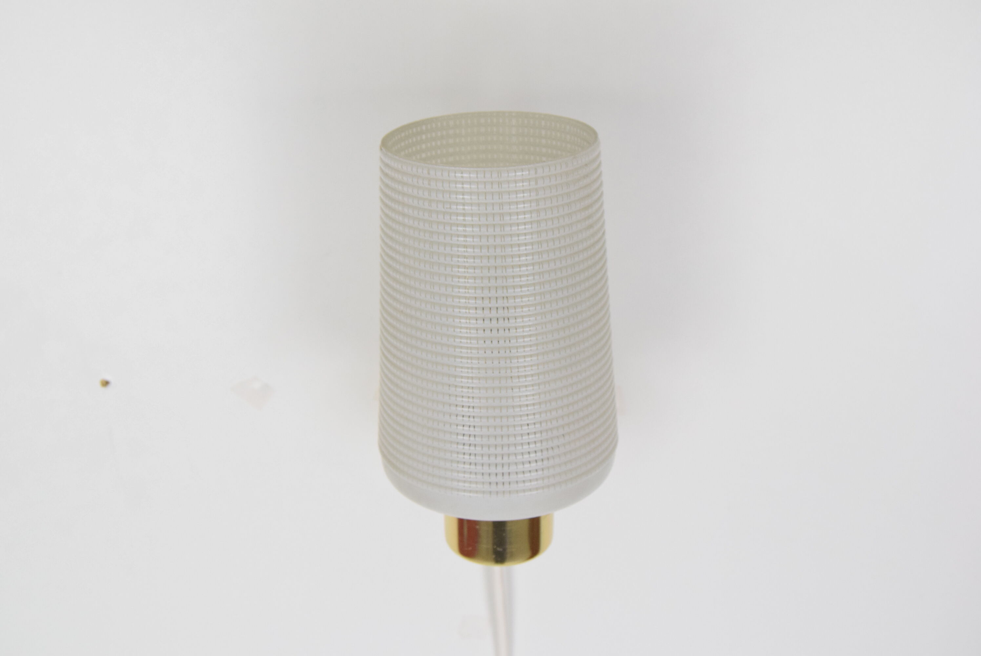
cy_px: 328
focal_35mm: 48
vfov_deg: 28.1
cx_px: 490
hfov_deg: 41.1
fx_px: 1309
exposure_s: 1/200
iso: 1600
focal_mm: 32
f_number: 7.1
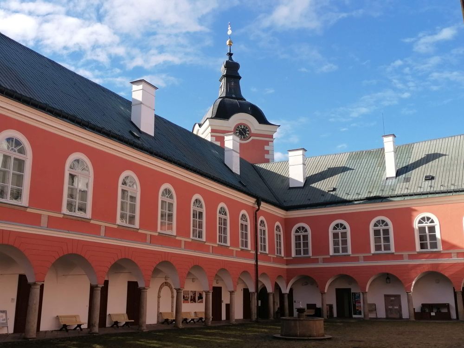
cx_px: 232
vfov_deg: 36.0
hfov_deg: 46.8
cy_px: 174
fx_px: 536
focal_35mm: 40
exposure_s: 1/993
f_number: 1.8
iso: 50
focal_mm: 4.75
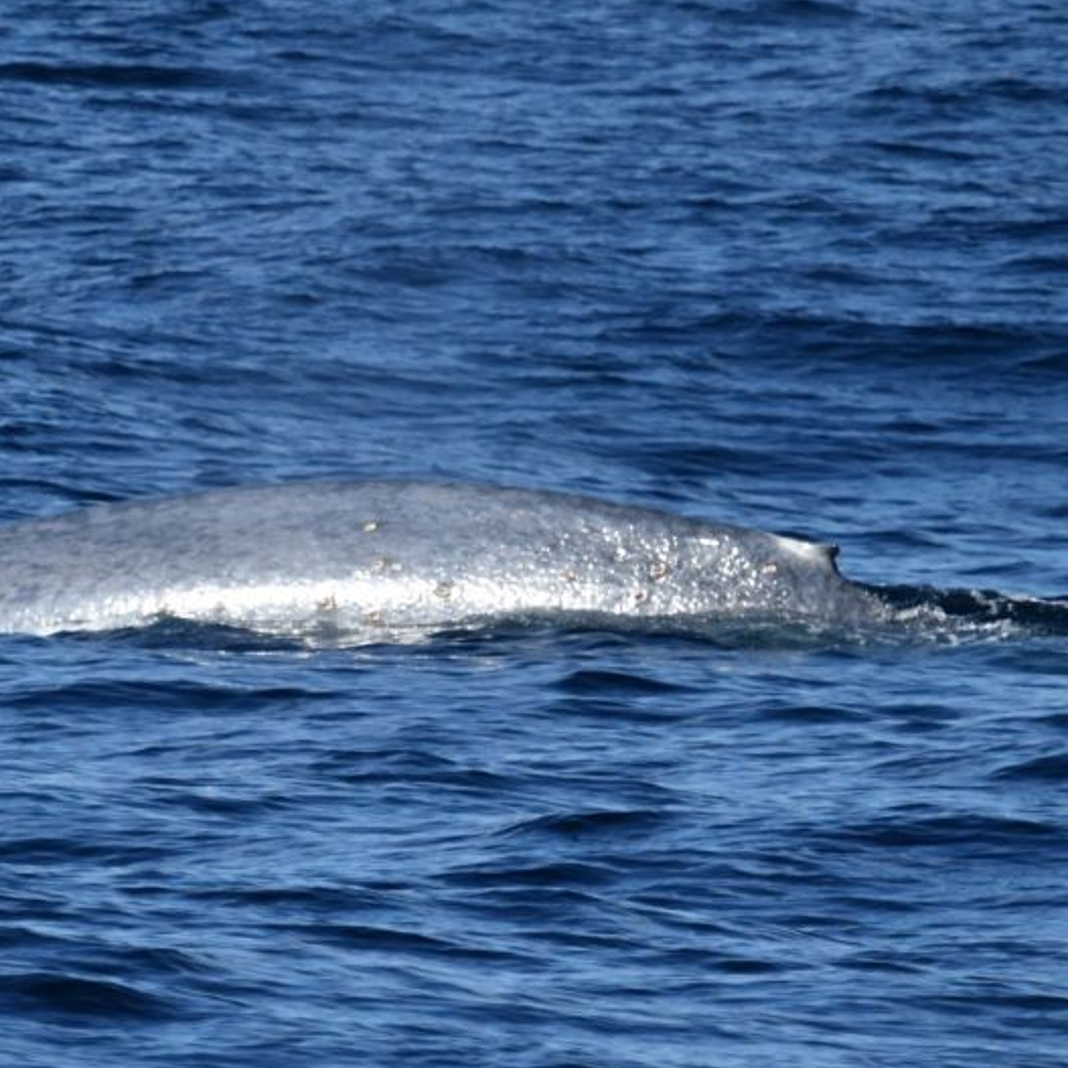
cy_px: 536
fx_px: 27017
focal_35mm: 774
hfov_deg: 2.3
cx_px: 355
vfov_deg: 2.3
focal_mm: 600
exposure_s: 1/8000
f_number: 6.3
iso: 1100
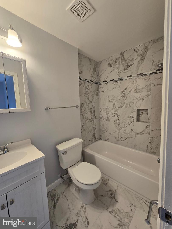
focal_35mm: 13
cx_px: 86
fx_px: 86
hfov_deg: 89.9
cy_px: 114
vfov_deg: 106.2
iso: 125
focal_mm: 2.2
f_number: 2.2
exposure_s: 1/60
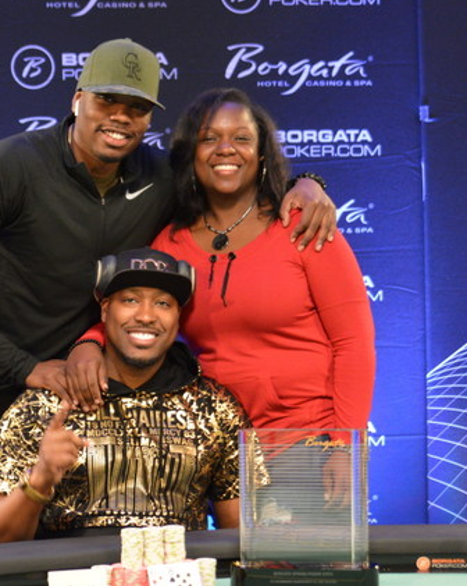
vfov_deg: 21.3
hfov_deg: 17.0
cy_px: 290
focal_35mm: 90
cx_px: 167
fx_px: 1557
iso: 1600
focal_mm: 42
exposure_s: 1/60
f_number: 2.8
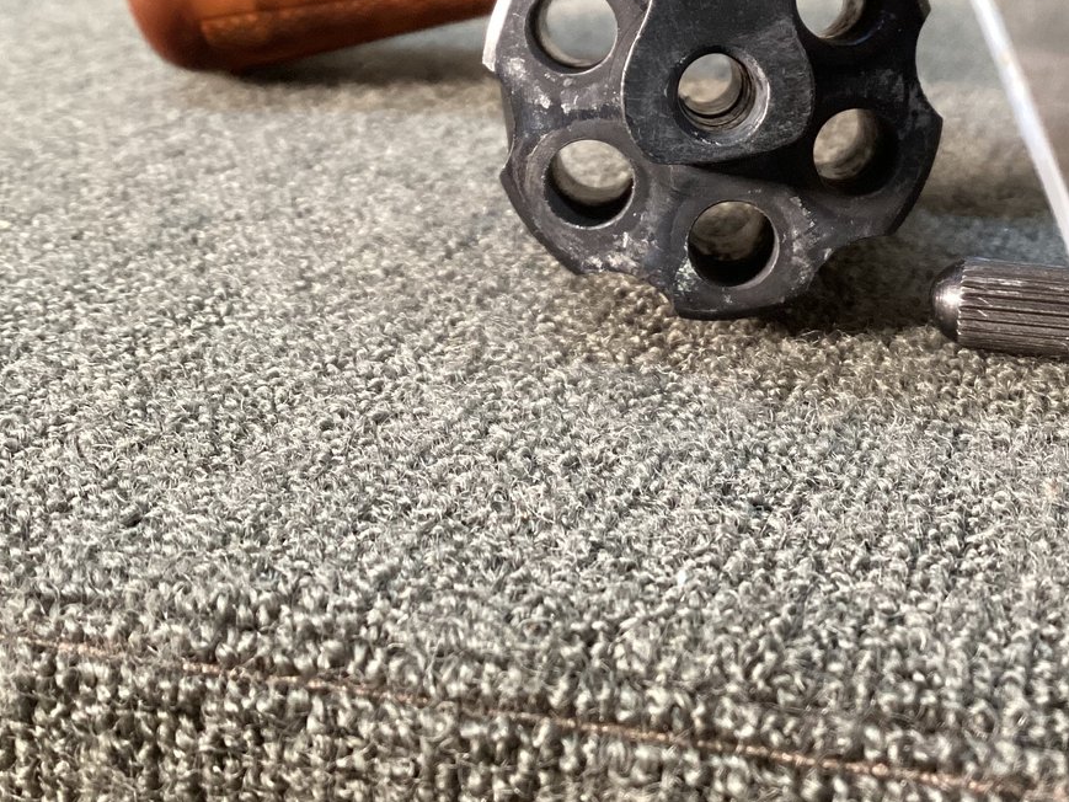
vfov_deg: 26.5
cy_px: 147
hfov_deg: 35.0
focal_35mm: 54
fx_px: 1668
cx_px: 763
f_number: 2.4
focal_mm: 3.3
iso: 250
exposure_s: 1/60
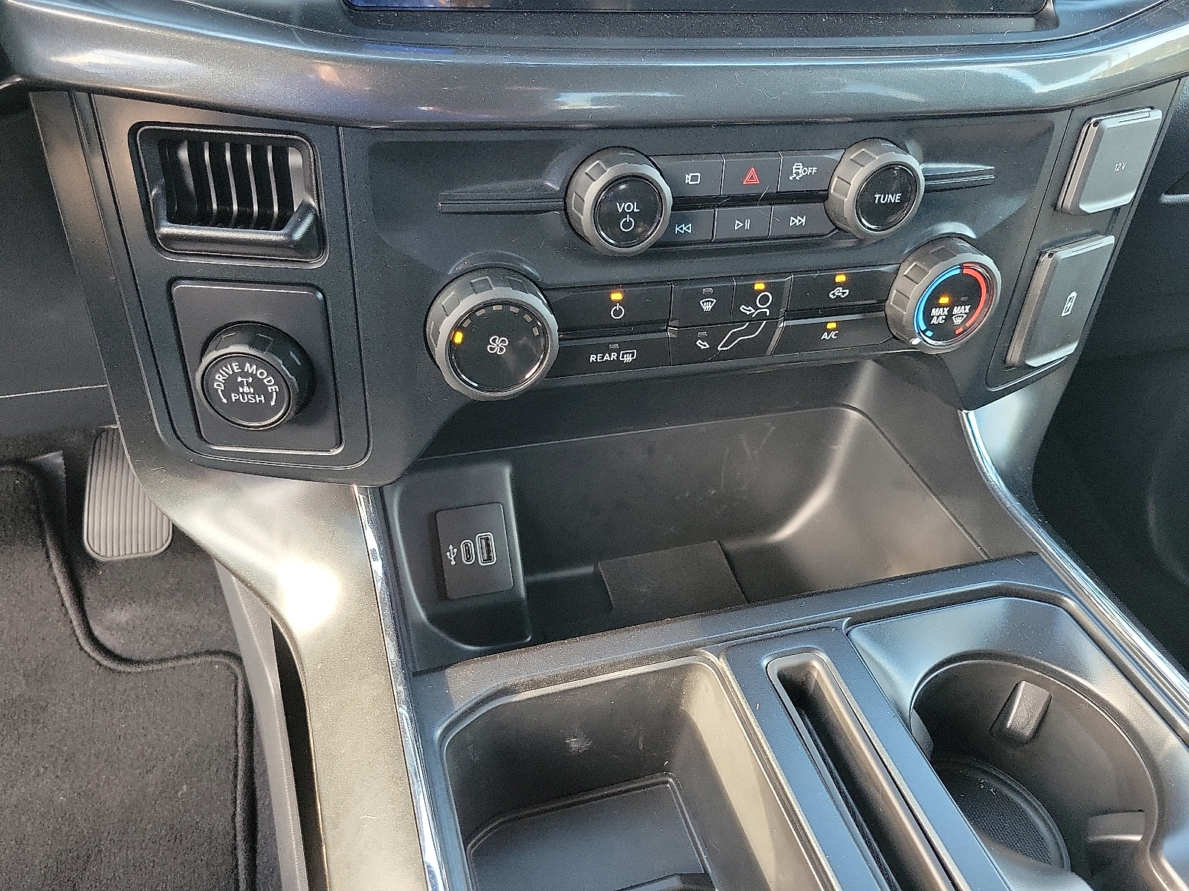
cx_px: 594
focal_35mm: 26
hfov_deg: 67.3
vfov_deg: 53.1
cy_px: 446
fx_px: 893
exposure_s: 1/59.2
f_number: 1.8
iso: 257
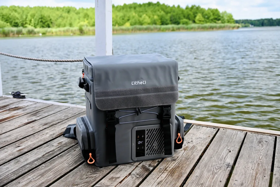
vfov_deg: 34.2
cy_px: 94
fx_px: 303
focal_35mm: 39
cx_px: 140
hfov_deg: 49.6
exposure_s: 1/100
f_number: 5
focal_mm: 39
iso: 100
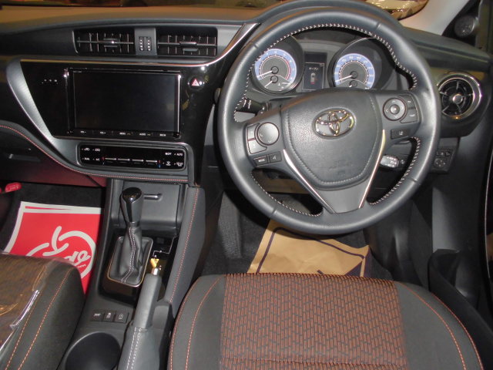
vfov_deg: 53.1
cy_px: 185
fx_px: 370
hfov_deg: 67.3
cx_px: 246
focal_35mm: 26
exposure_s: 1/60
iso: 200
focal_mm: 4.6
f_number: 3.5
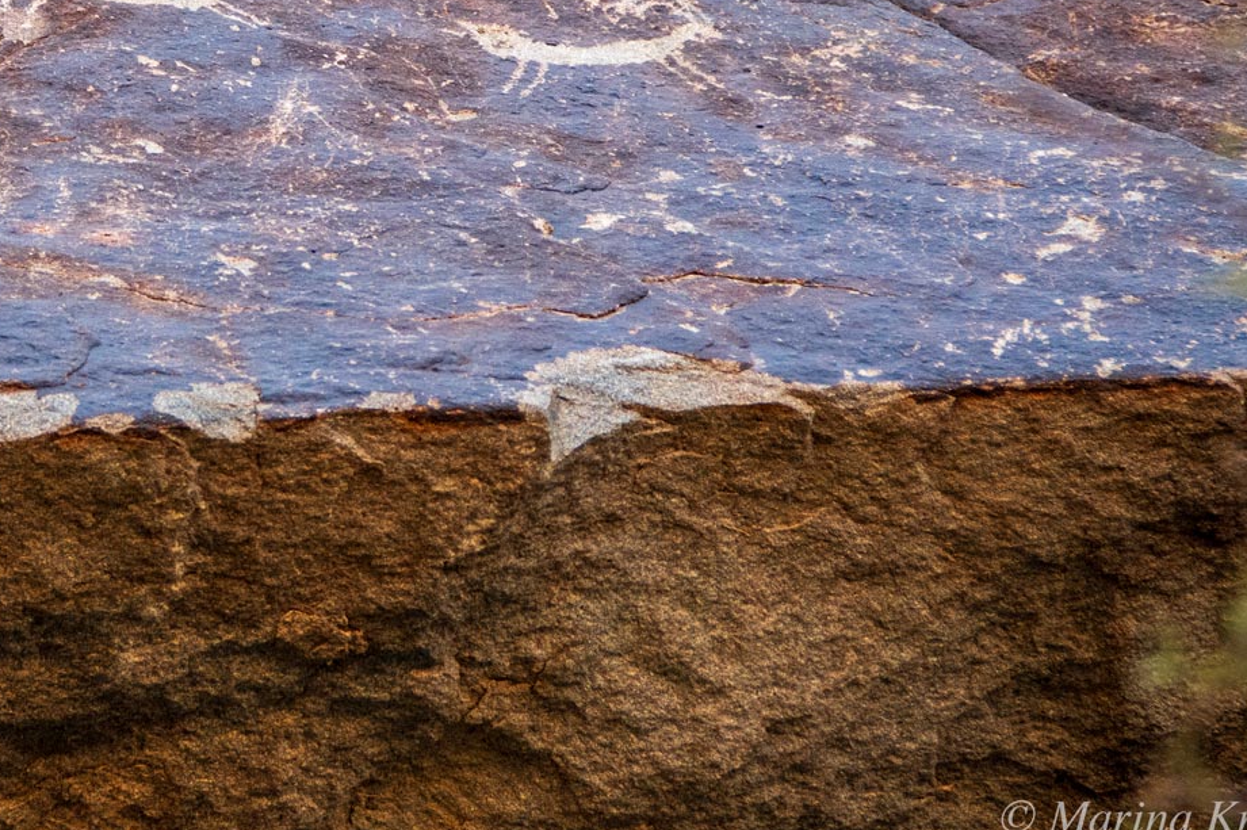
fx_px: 20564
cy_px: 14
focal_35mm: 594
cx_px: 153
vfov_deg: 2.3
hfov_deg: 3.5
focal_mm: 190
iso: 640
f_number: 5.6
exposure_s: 1/200
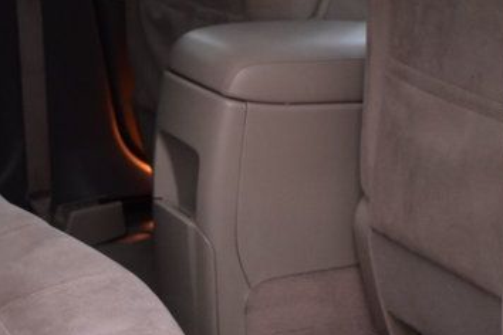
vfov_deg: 13.2
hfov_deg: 19.6
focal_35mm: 104
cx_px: 203
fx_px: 1453
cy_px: 210
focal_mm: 24
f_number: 3.8
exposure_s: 1/8
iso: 1600
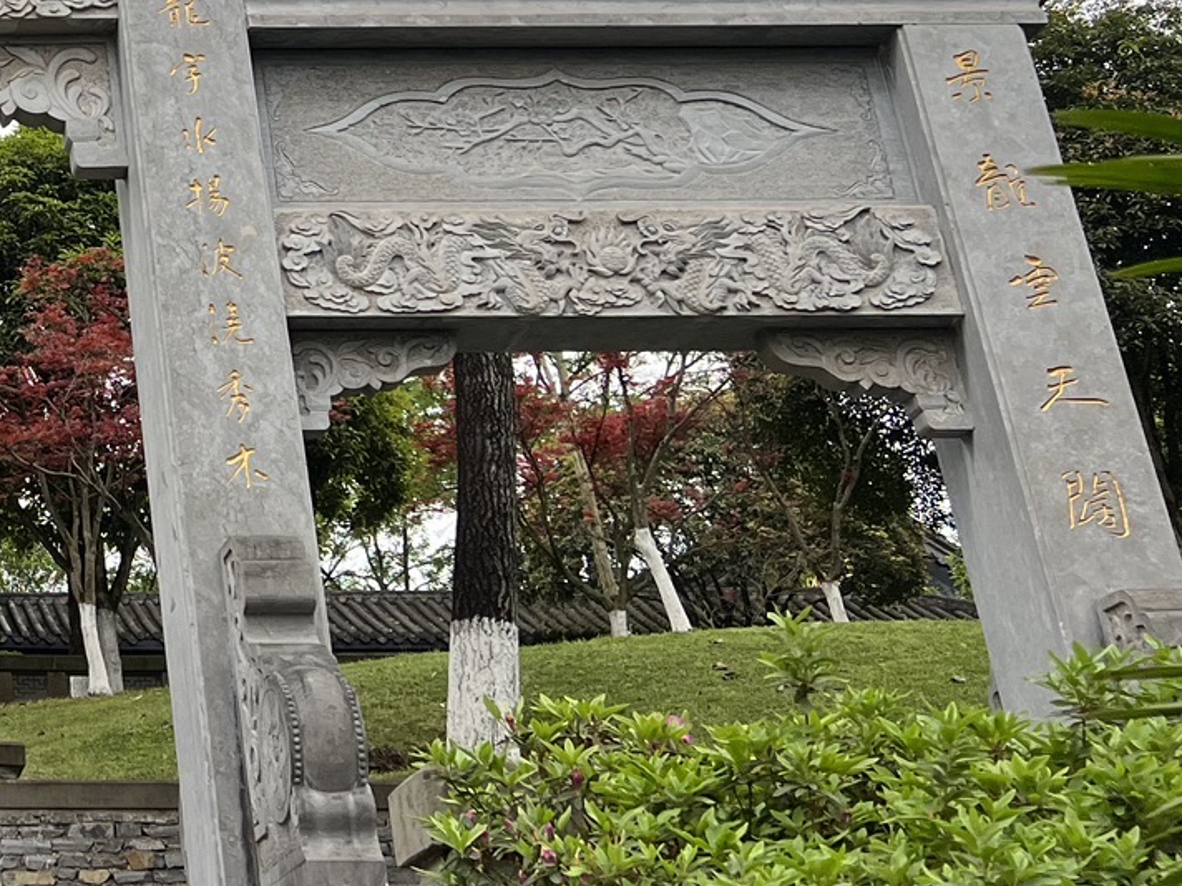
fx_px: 2493
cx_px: -372
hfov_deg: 23.5
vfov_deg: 19.5
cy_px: -32
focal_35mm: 73
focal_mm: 5.7
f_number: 1.5
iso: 50
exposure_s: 1/758
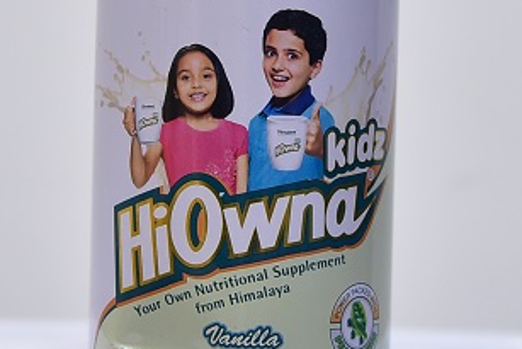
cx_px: 247
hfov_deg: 22.9
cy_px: 163
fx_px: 1291
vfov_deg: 15.4
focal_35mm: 89
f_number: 4
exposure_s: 1/125
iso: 1250
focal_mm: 52
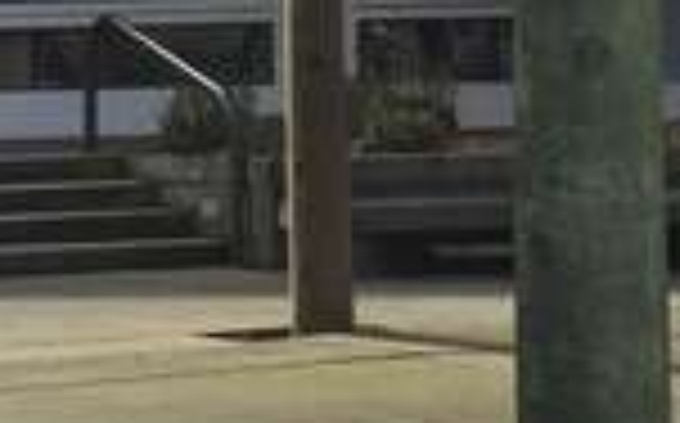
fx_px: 3017
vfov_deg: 7.9
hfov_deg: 12.7
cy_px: -180
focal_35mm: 163
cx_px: 639
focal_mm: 4.15
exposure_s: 1/775
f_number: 2.2
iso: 32
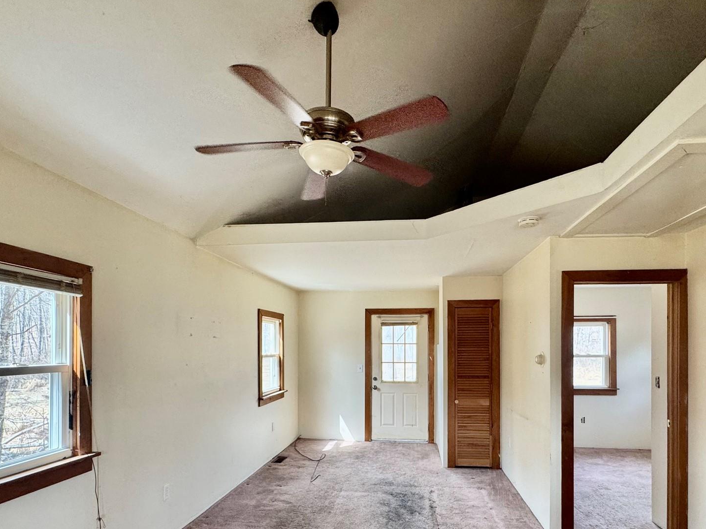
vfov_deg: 64.4
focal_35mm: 20
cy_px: 348
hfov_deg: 81.7
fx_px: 408
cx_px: 368
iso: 160
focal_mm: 2.22
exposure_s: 1/120
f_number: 2.2
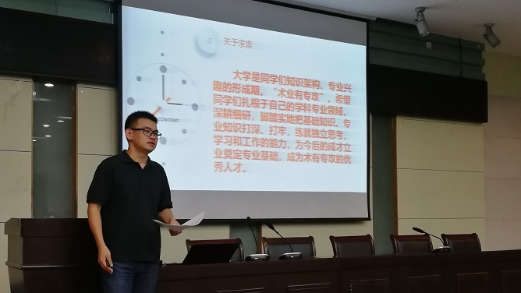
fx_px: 705
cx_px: 264
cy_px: 190
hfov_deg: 40.6
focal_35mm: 51
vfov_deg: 23.4
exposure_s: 1/33.3
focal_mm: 3.84
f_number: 2.2
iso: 400
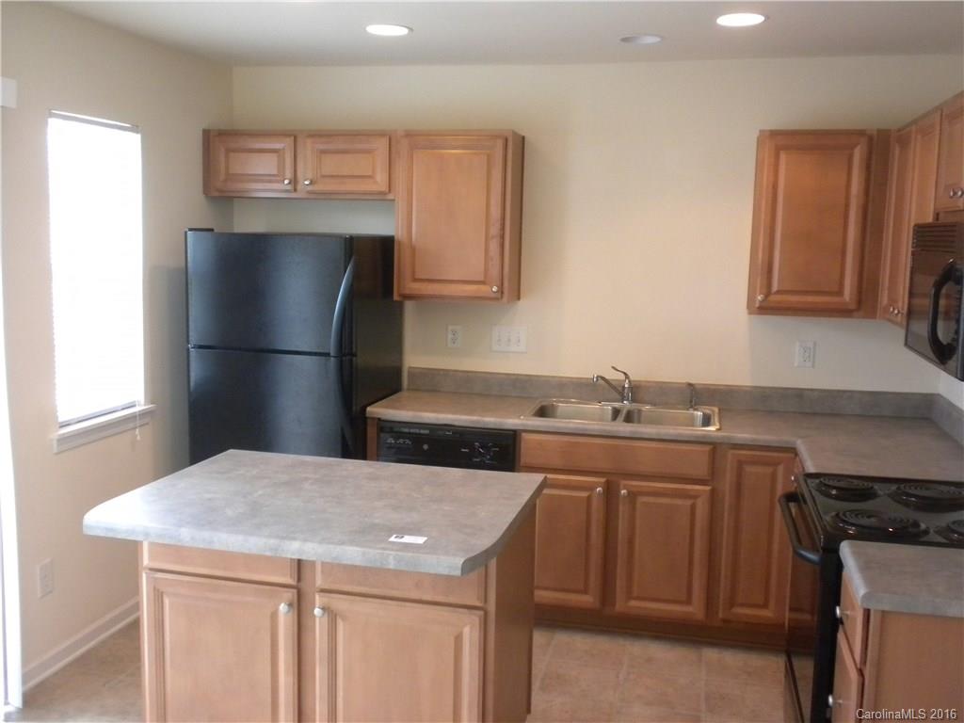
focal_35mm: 37
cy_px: 362
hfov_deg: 50.1
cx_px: 482
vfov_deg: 38.7
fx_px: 1030
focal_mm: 6.6
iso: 400
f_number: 3.5
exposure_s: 1/44.6
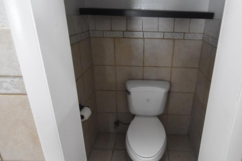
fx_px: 148
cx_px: 147
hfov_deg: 77.5
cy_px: 65
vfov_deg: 56.8
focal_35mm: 22
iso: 4000
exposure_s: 1/60
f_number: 3.5
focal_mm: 10
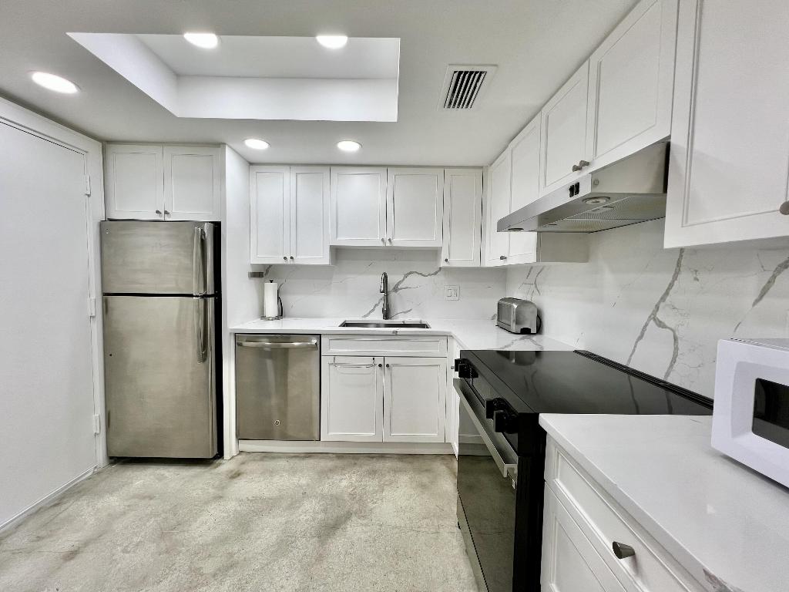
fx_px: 296
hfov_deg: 106.2
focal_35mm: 13
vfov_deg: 89.9
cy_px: 296
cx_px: 394
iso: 50
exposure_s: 1/120
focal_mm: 1.57
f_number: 1.8
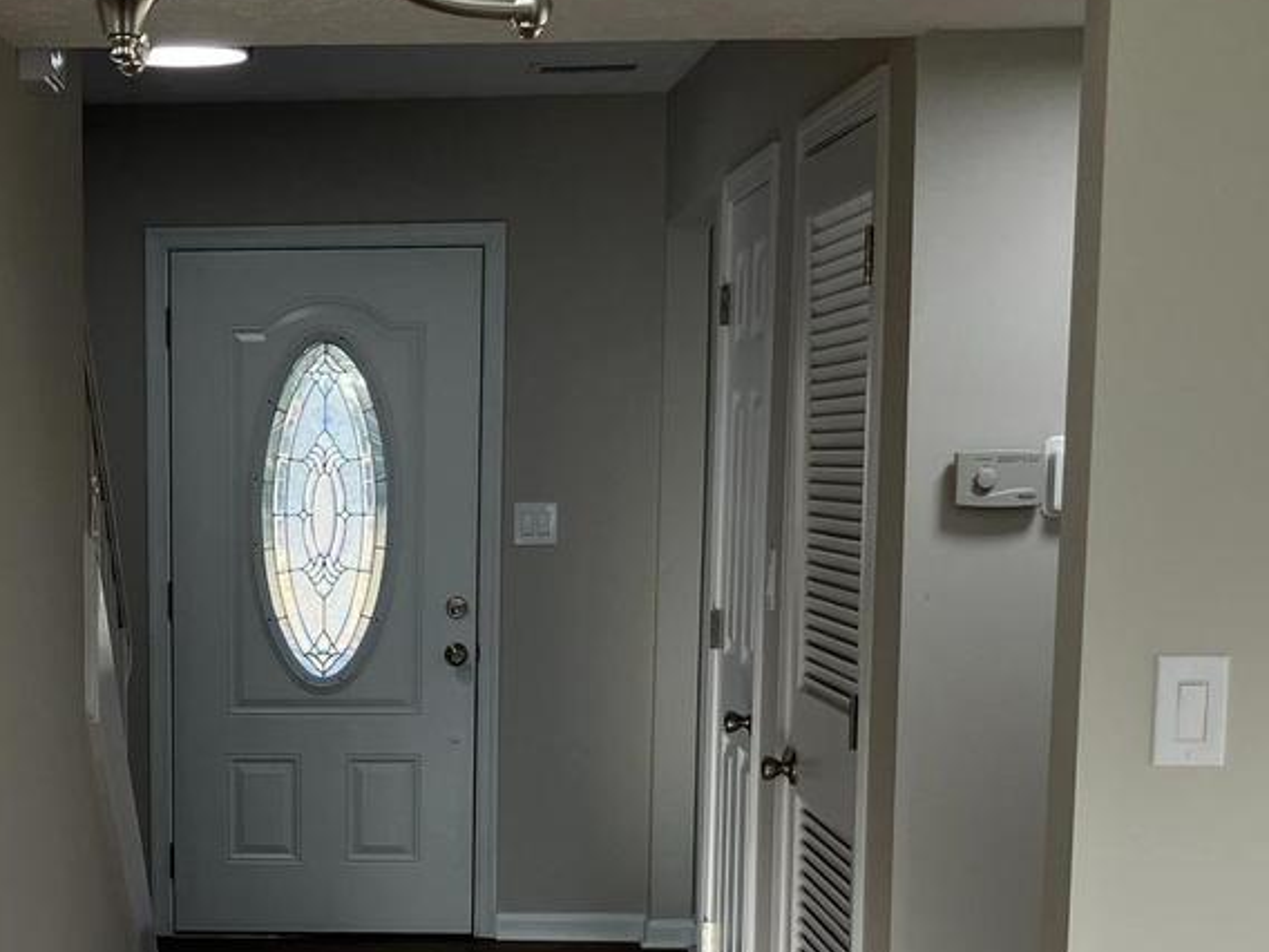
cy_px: 923
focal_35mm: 71
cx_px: 197
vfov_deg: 20.2
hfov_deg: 26.7
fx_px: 2603
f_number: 1.8
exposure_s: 1/120
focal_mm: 3.99
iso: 32
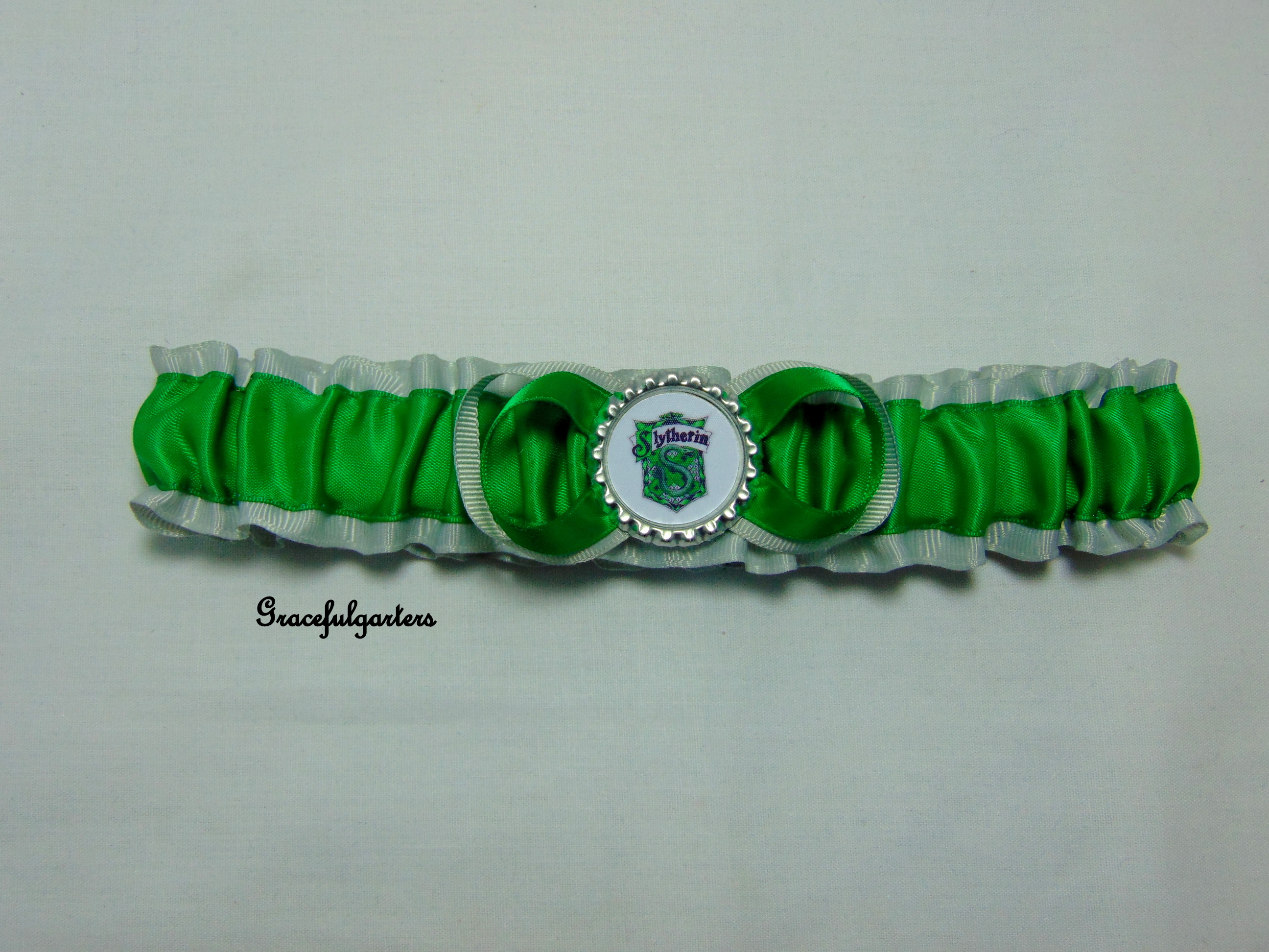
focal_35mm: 35
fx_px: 1283
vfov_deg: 40.7
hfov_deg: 52.6
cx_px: 634
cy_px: 476
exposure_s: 1/125
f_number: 3.2
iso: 80
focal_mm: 6.3
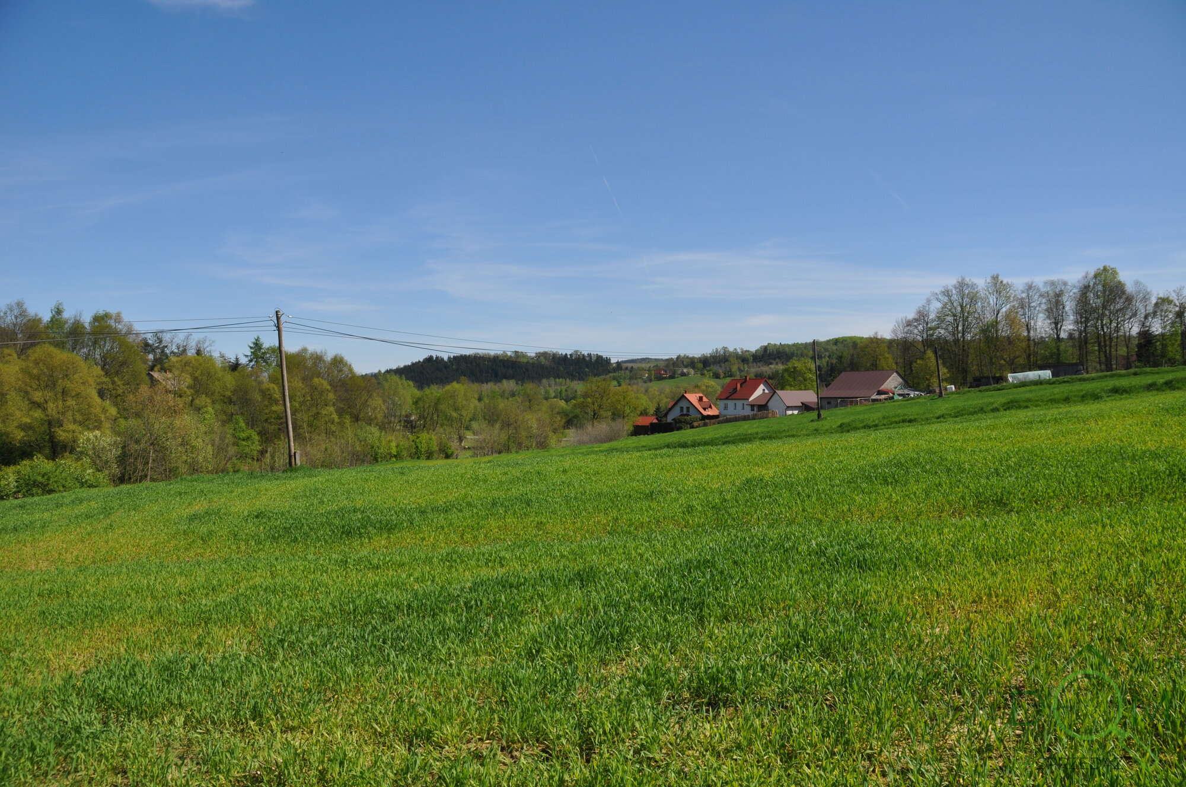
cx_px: 593
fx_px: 1086
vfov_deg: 39.9
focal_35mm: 33
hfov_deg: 57.3
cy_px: 394
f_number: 10
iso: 200
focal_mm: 22
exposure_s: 1/400
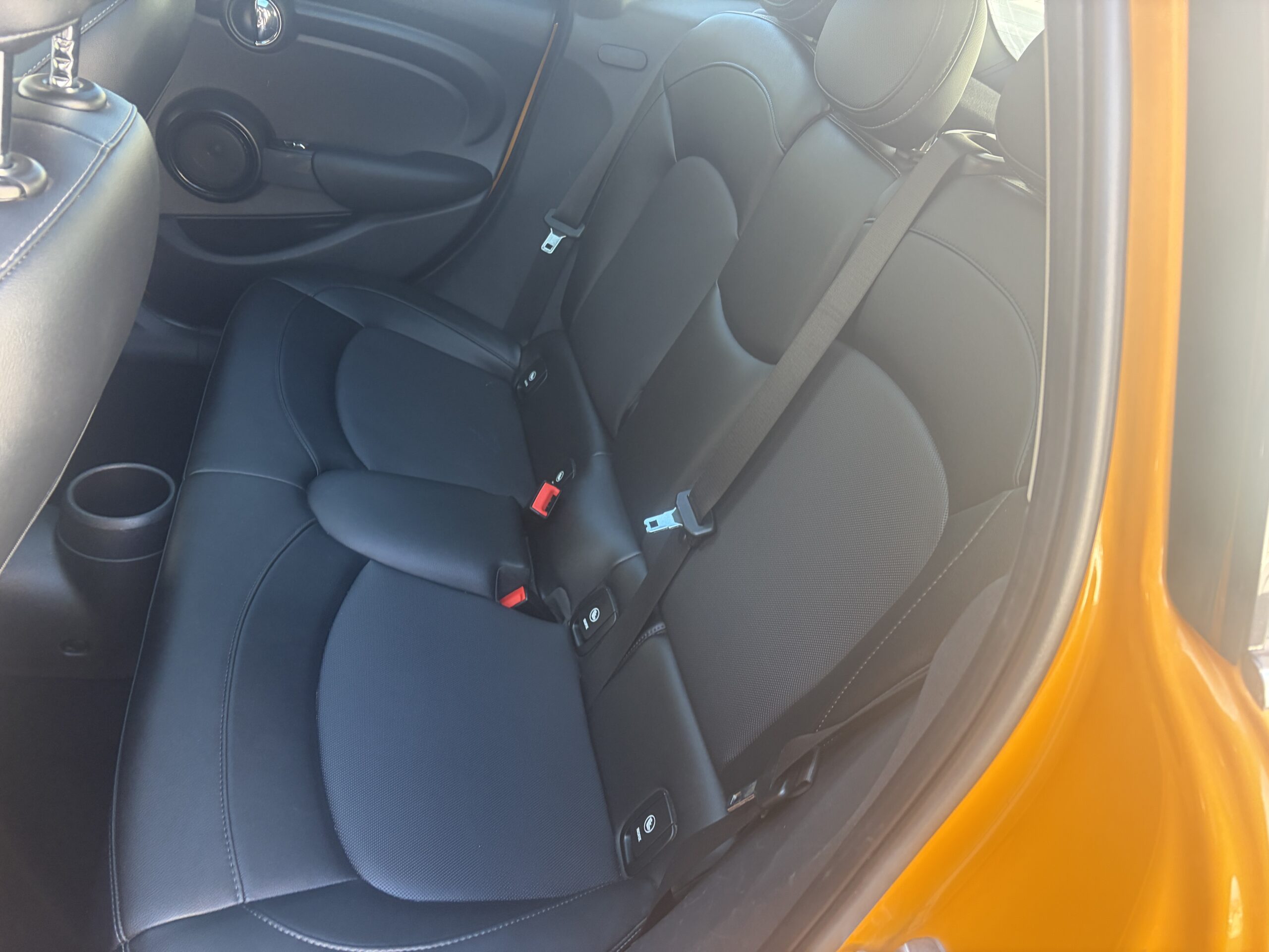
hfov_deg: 67.3
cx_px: 634
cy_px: 476
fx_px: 953
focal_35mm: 26
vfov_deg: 53.1
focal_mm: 5.96
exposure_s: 1/75
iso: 125
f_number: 1.6
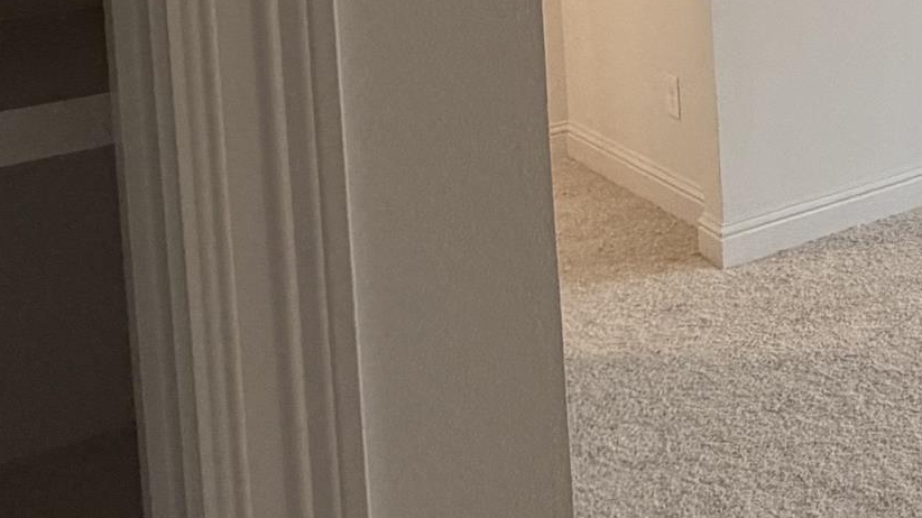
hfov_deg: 31.4
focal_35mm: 57
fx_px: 1393
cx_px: 1072
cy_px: -228
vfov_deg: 18.9
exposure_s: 1/120
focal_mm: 2.22
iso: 320
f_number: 2.2
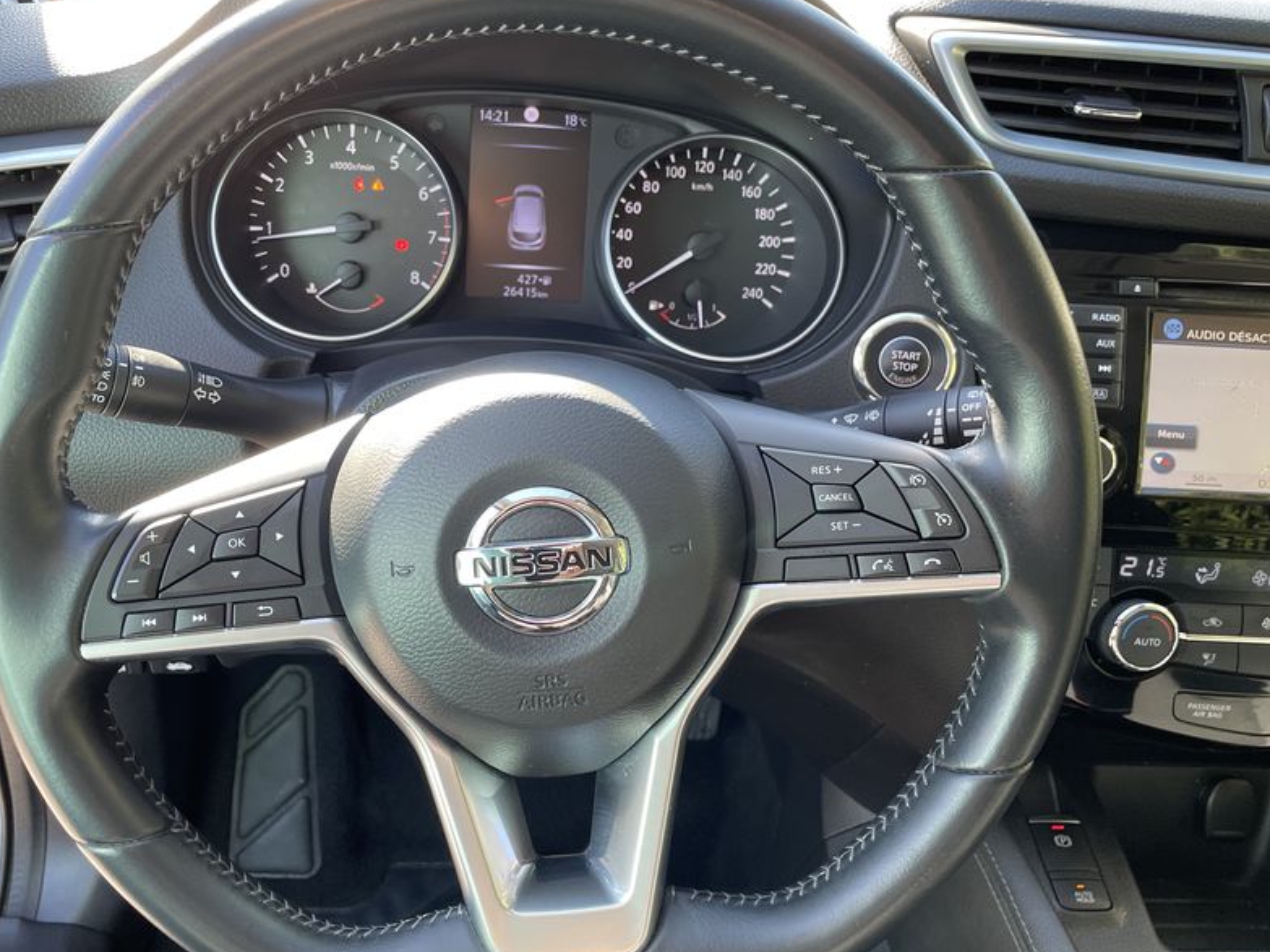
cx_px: 549
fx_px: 1137
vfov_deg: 45.4
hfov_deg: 58.1
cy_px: 491
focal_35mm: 31
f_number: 1.6
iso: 100
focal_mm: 4.2
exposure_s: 1/121
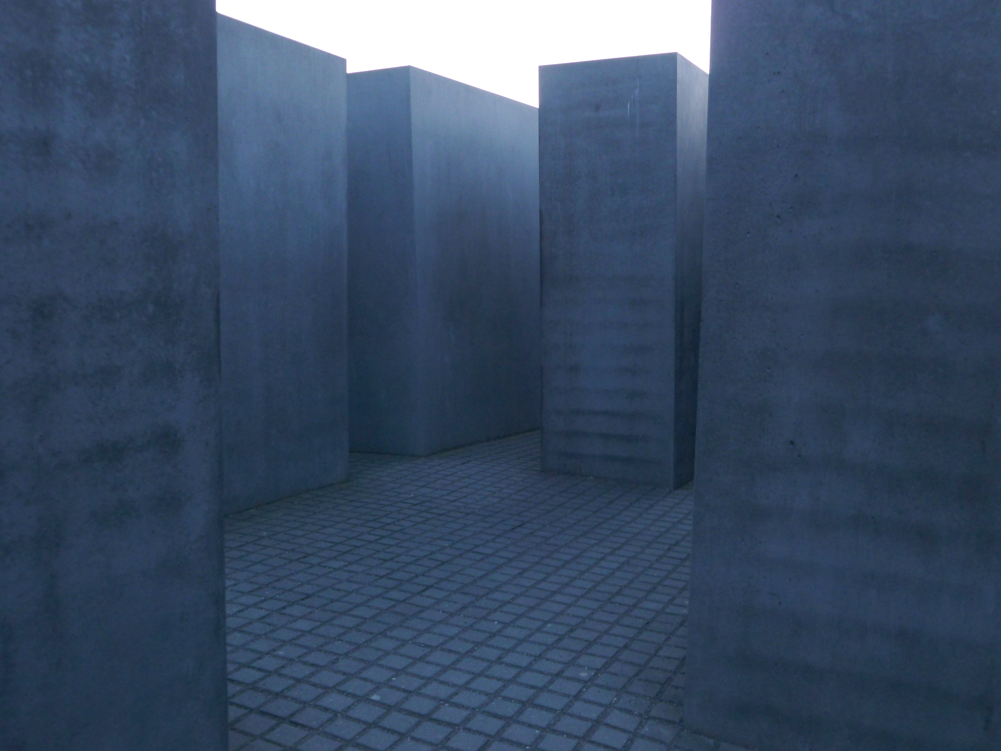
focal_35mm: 32
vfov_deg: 44.2
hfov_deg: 56.8
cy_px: 376
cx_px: 500
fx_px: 925
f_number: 3.5
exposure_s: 1/8
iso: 100
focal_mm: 5.7
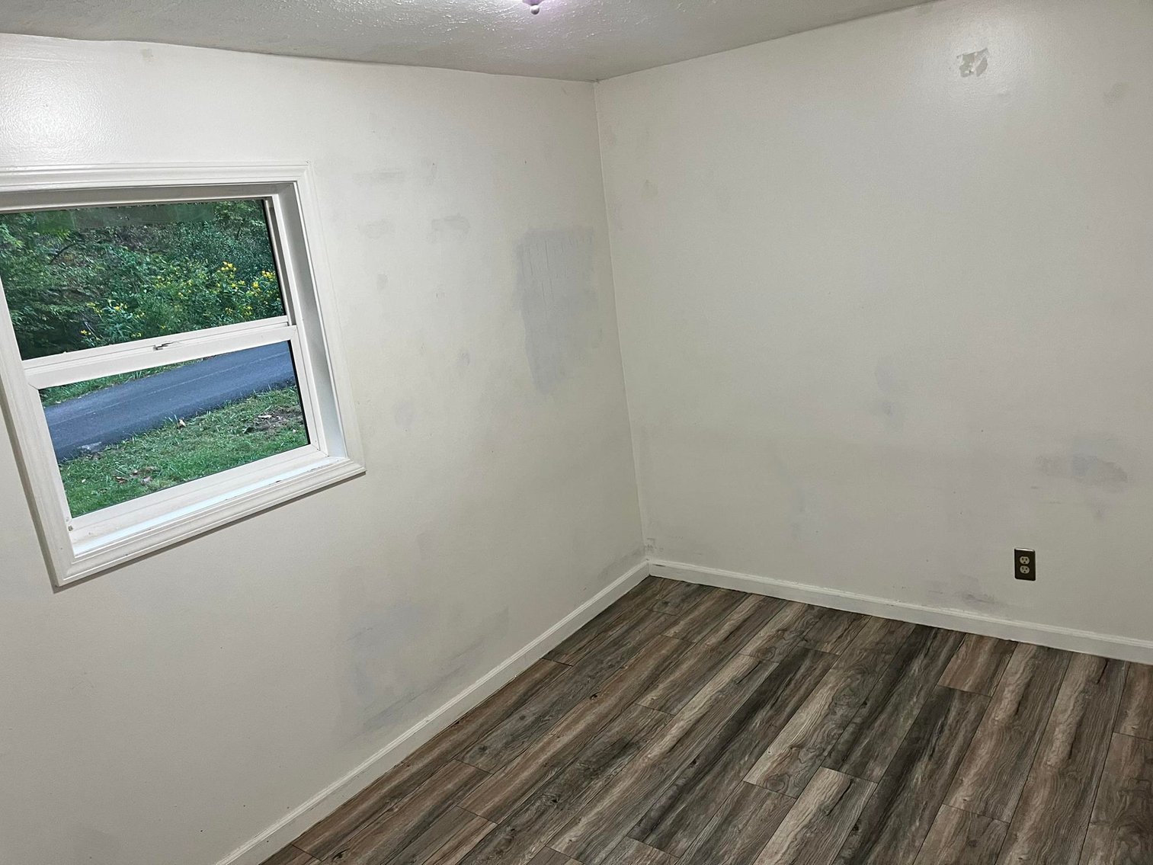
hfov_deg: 67.3
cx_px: 576
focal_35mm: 26
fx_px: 866
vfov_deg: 53.1
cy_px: 432
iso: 100
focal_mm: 5.1
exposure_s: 1/60
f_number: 1.6
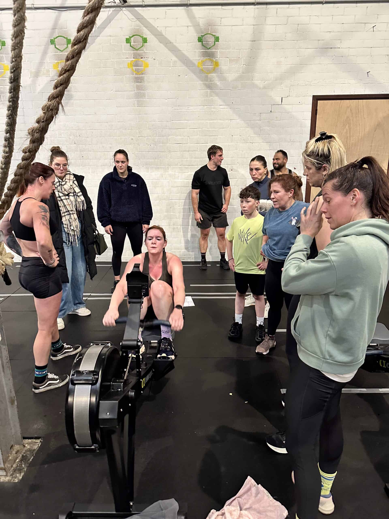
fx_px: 360
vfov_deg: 71.6
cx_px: 194
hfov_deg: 56.8
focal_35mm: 24
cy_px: 260
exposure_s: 1/50
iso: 400
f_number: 1.78
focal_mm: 6.86
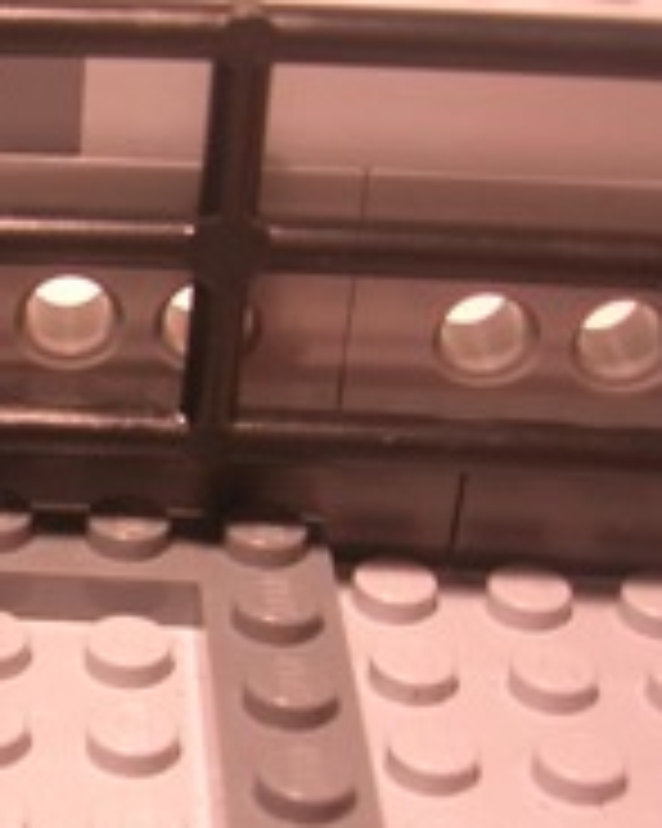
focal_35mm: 90
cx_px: -261
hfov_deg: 16.0
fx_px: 2206
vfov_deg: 21.2
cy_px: 547
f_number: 2.9
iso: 50
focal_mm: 5.7
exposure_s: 1/15.2
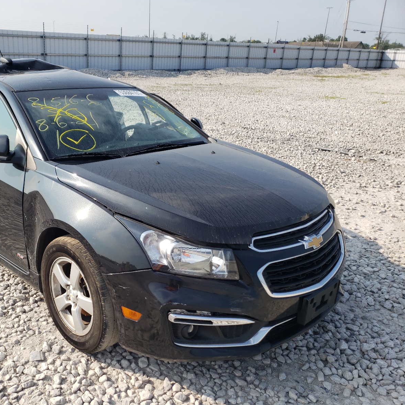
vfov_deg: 52.5
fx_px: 410
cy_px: 202
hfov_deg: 51.5
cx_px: 133
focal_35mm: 31
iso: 50
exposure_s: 1/2500
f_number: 1.5
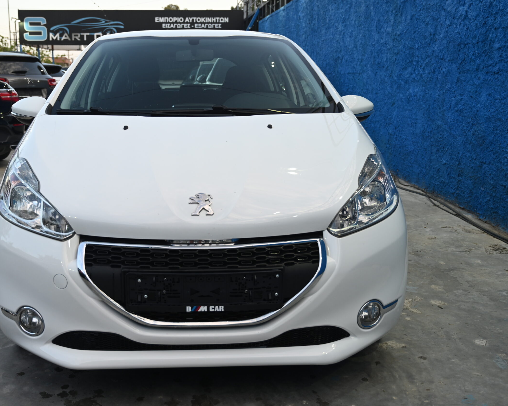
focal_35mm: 41
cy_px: 202
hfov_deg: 44.6
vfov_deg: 36.5
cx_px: 214
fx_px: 616
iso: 220
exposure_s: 1/250
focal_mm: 36
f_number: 4
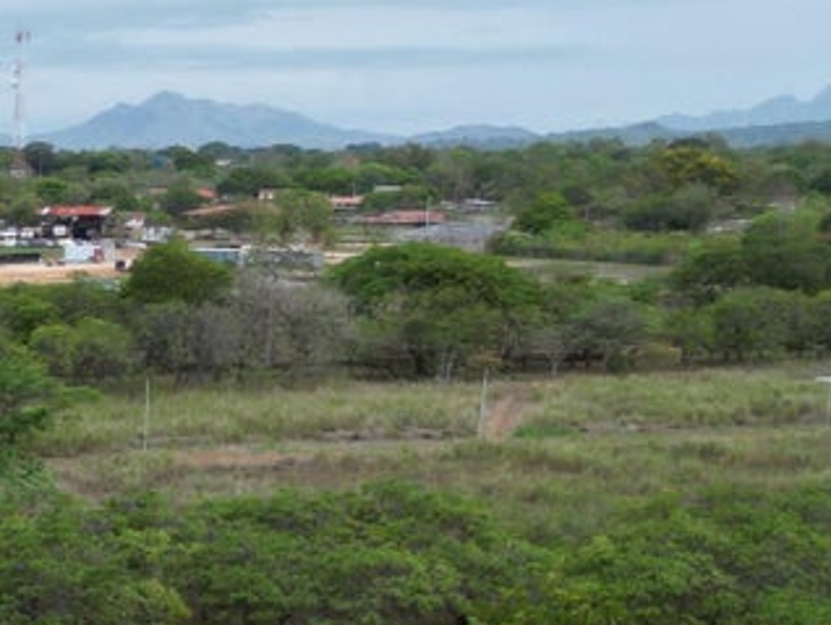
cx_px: -265
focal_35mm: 103
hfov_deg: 17.8
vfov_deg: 13.5
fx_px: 2475
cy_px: 952
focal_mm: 6.72
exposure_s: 1/725
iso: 130
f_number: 1.7
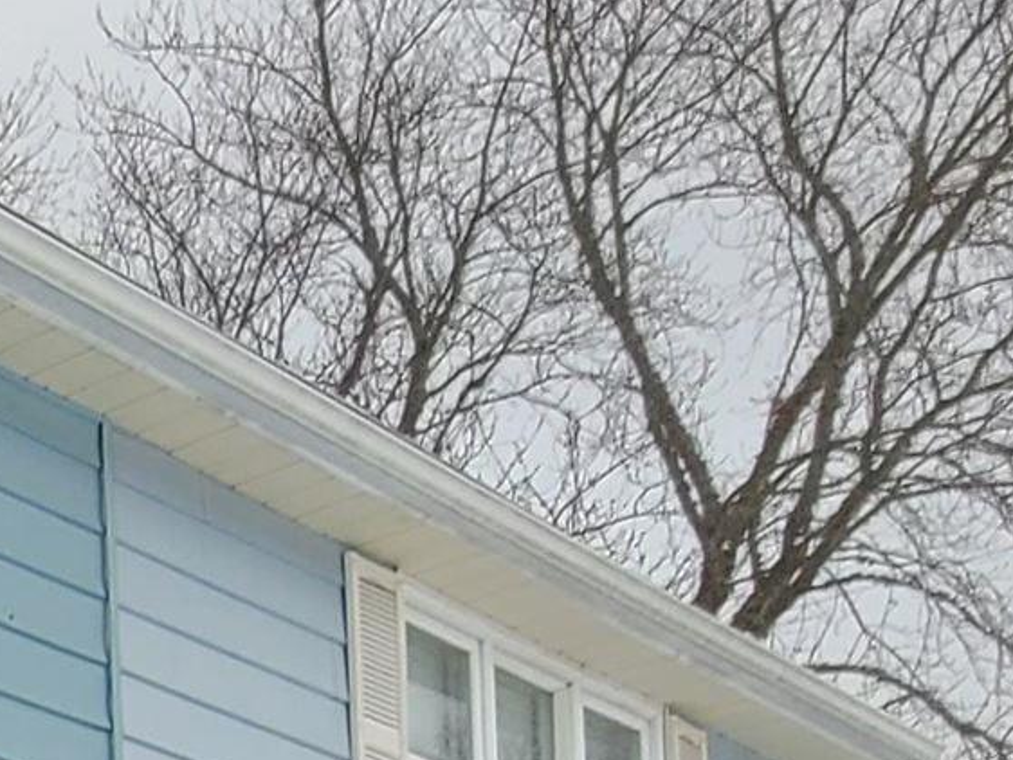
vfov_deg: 16.3
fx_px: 2079
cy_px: 1491
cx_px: -1051
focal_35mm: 71
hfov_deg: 18.0
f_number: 2.2
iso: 50
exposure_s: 1/144
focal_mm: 2.2
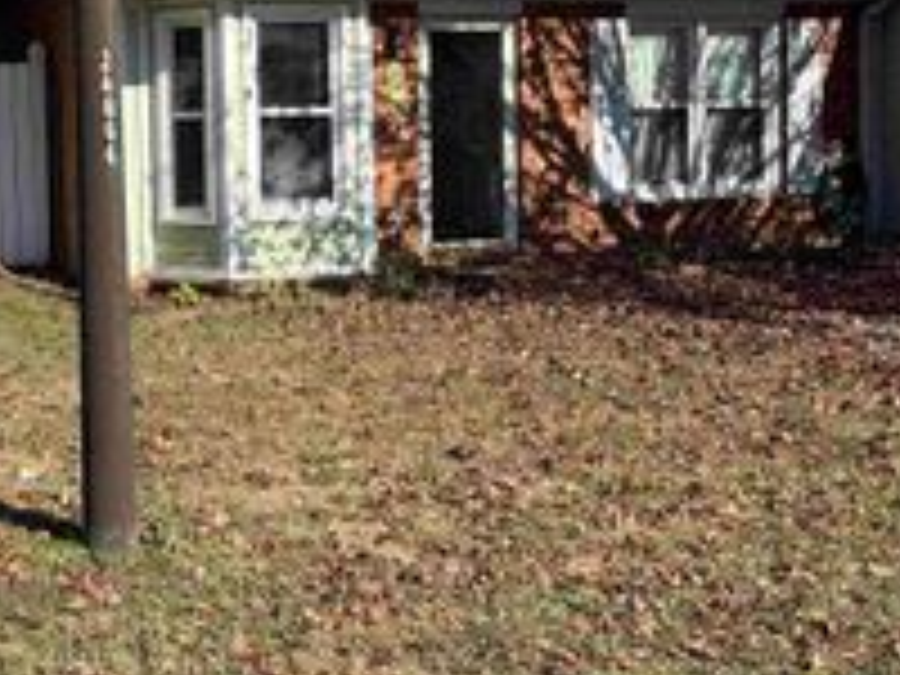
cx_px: 176
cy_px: 227
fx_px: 1690
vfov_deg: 22.5
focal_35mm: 65
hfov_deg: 29.1
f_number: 1.6
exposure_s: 1/3049
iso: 50
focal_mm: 5.1
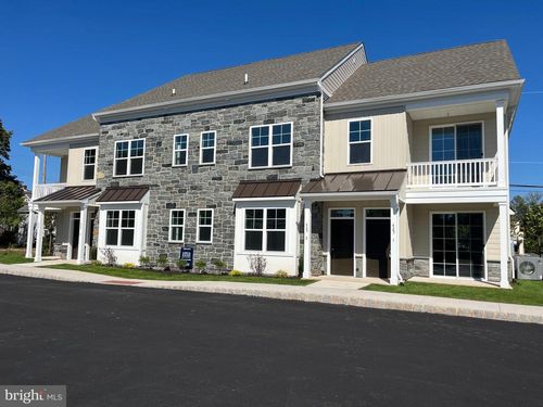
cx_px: 272
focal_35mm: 26
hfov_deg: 67.3
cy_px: 204
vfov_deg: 53.1
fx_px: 408
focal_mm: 5.1
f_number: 1.6
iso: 50
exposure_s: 1/5848
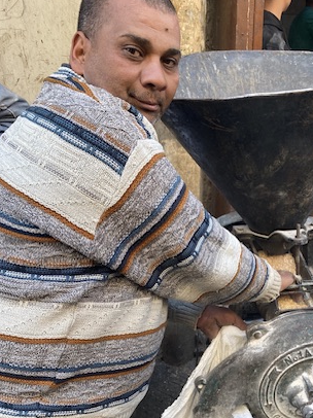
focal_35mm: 41
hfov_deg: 34.8
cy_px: 303
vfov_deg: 44.6
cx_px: 209
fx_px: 495
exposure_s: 1/100
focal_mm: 4.25
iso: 50
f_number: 1.8
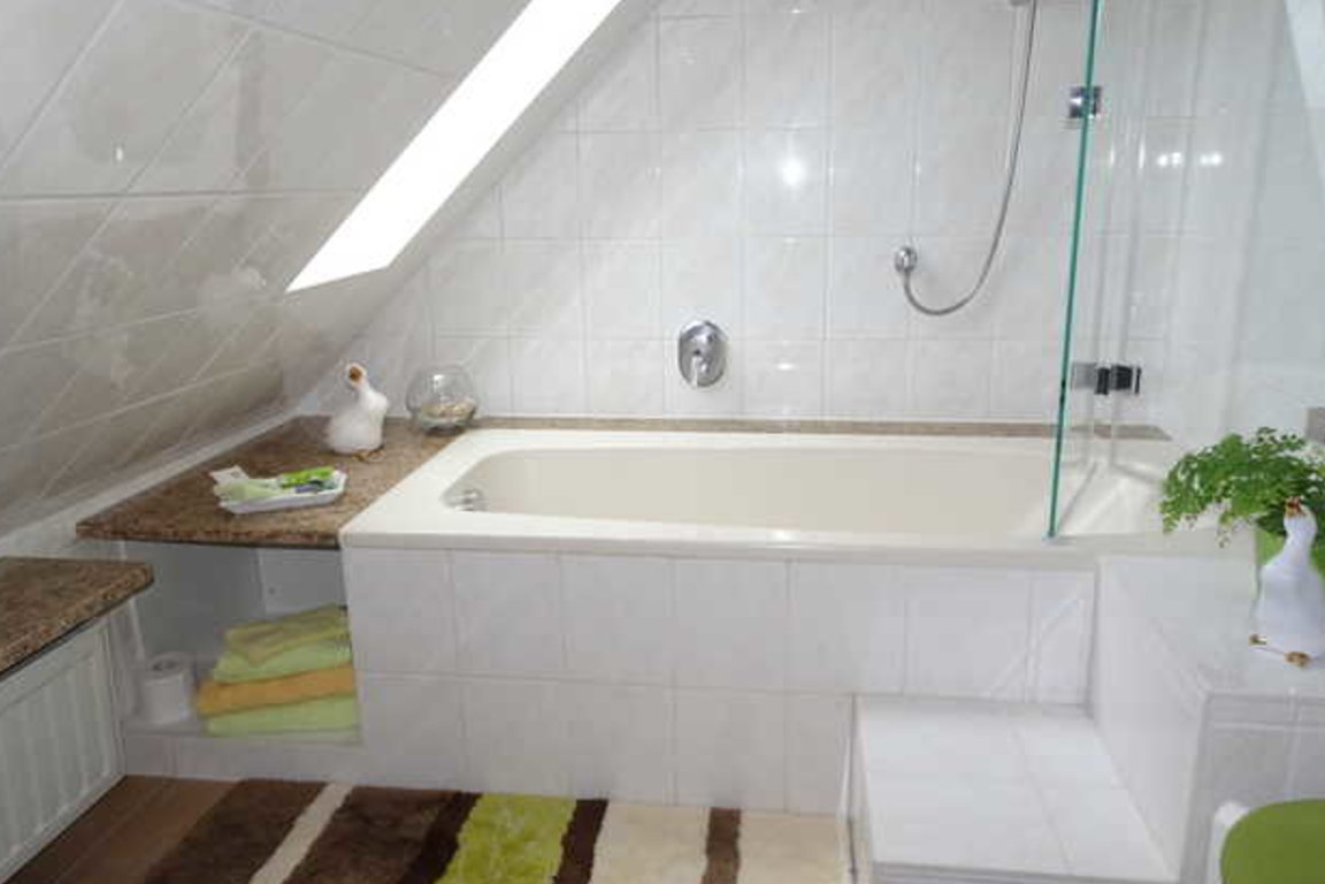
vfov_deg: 49.6
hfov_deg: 69.4
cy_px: 444
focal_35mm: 26
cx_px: 662
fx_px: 957
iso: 125
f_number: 3.5
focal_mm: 4.1
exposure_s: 1/30
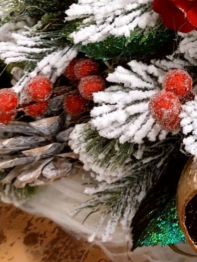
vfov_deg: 19.7
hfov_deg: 14.2
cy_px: -30
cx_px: 323
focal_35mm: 95
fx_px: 721
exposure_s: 1/50
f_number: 1.8
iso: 400
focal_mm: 5.23
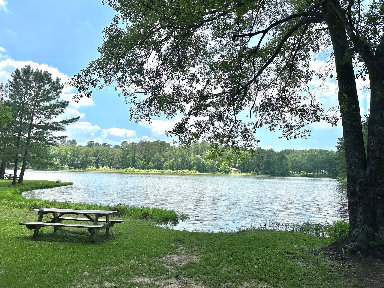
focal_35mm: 24
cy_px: 144
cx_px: 192
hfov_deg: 71.6
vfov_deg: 56.8
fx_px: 266
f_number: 1.78
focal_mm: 6.86
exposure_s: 1/5525
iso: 80
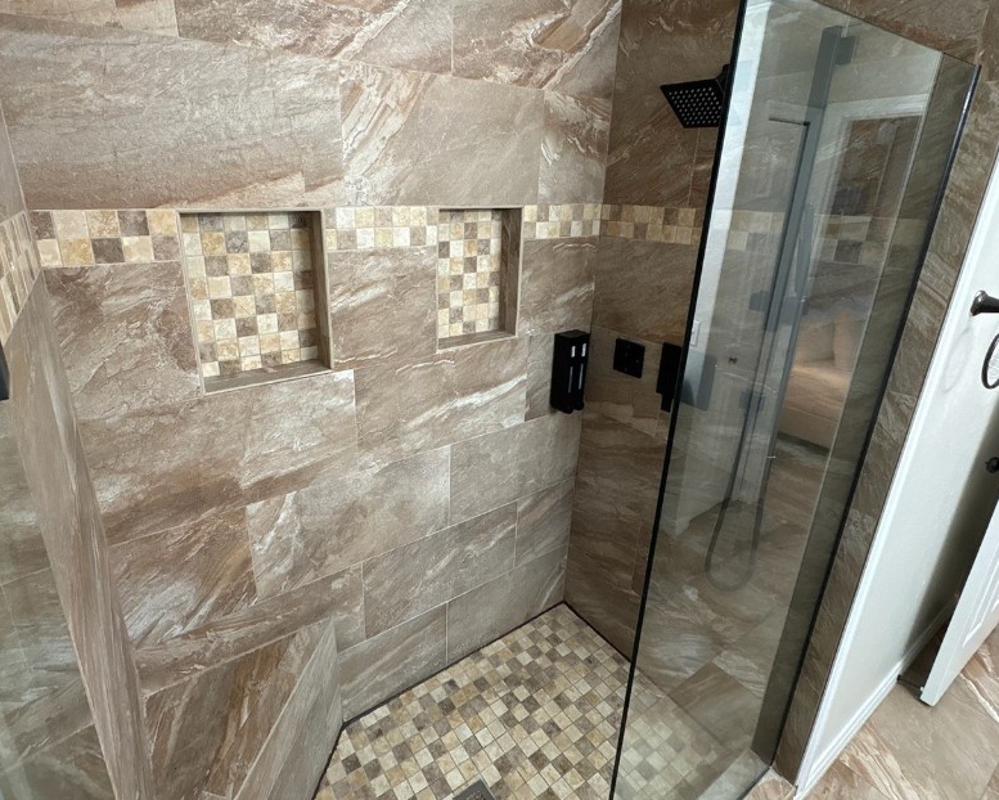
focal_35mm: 18
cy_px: 367
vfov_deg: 73.7
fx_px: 532
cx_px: 450
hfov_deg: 86.1
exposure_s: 1/60
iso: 250
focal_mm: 2.22
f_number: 2.2
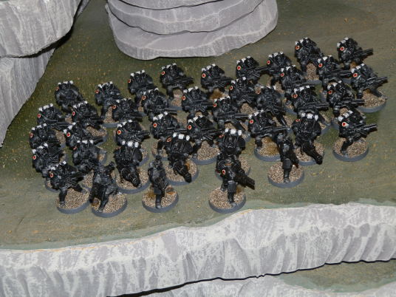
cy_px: 148
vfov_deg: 19.1
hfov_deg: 25.3
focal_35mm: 77
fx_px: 881
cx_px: 198
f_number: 3.9
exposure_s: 1/125
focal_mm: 13.82
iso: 100
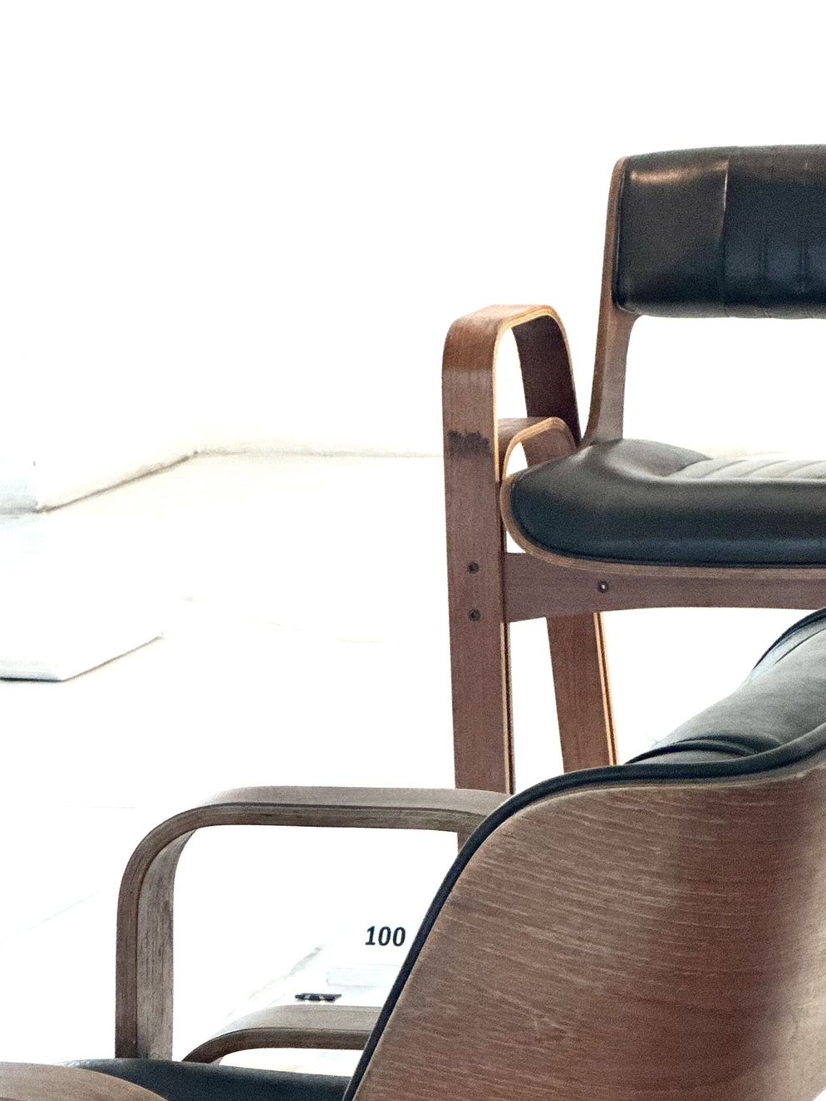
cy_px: 980
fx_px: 4931
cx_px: 692
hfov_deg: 9.5
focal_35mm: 155
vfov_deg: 12.6
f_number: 2.8
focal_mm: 9
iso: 250
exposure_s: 1/33
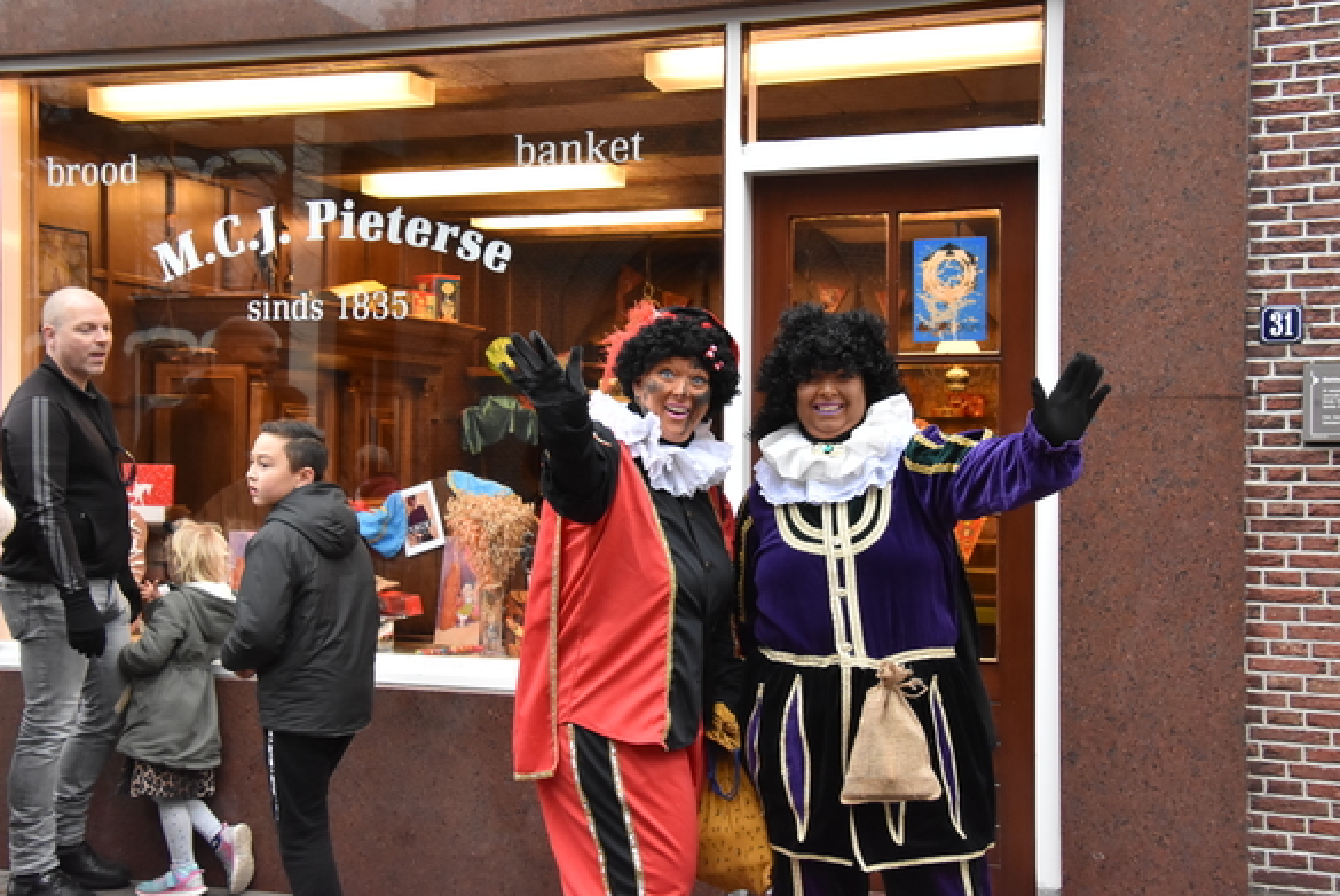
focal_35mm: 45
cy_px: 447
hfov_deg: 44.0
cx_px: 670
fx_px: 1658
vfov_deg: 30.2
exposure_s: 1/160
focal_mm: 29
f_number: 6.3
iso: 2500
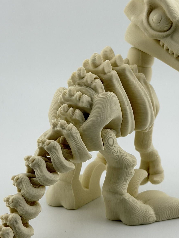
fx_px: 579
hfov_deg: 17.6
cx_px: 103
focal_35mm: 84
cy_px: 116
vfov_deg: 23.3
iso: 64
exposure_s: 1/2146
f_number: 1.78
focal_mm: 6.76
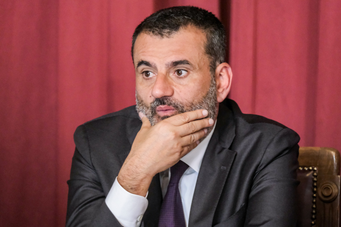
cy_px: 114
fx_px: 4593
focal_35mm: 485
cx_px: 170
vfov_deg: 2.8
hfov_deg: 4.3
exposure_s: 1/125
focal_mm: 323.2
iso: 6400
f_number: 5.4
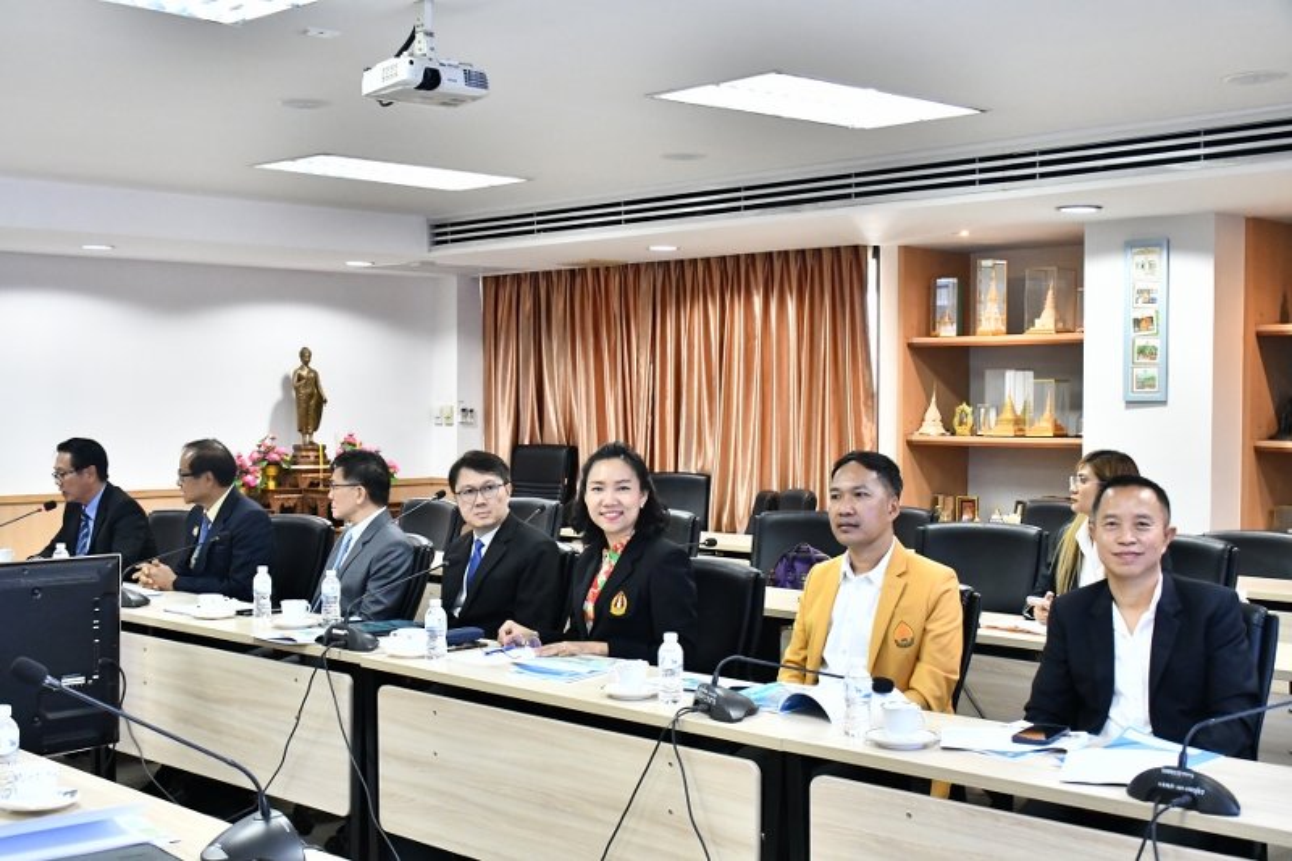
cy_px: 430
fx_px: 1615
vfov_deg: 29.9
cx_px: 646
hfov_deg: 43.6
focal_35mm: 45
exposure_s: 1/100
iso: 4000
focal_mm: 30
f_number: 5.6
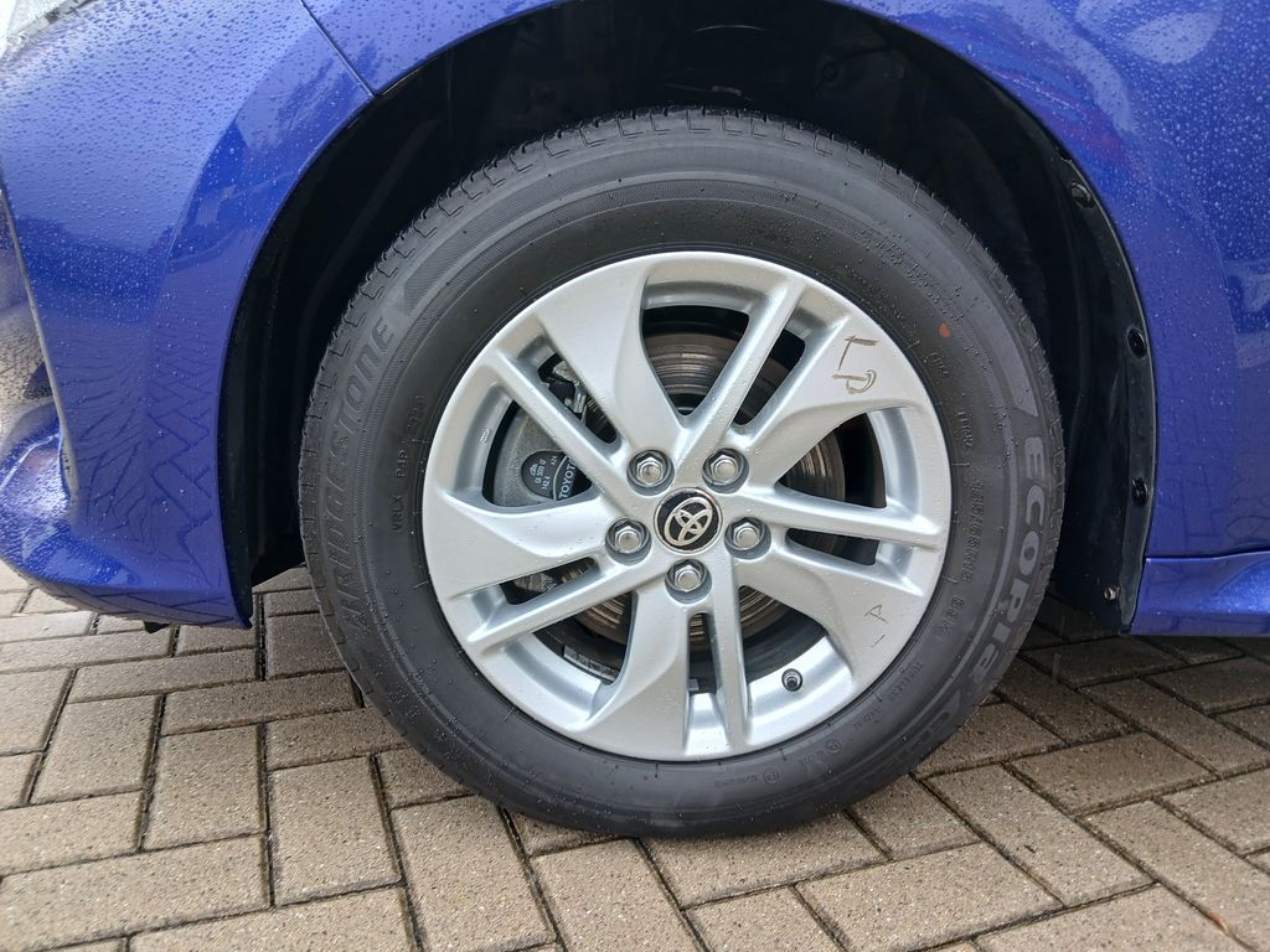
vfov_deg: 53.1
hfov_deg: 67.3
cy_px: 476
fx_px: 954
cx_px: 635
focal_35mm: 26
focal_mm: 3.98
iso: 25
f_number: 1.8
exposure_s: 1/50
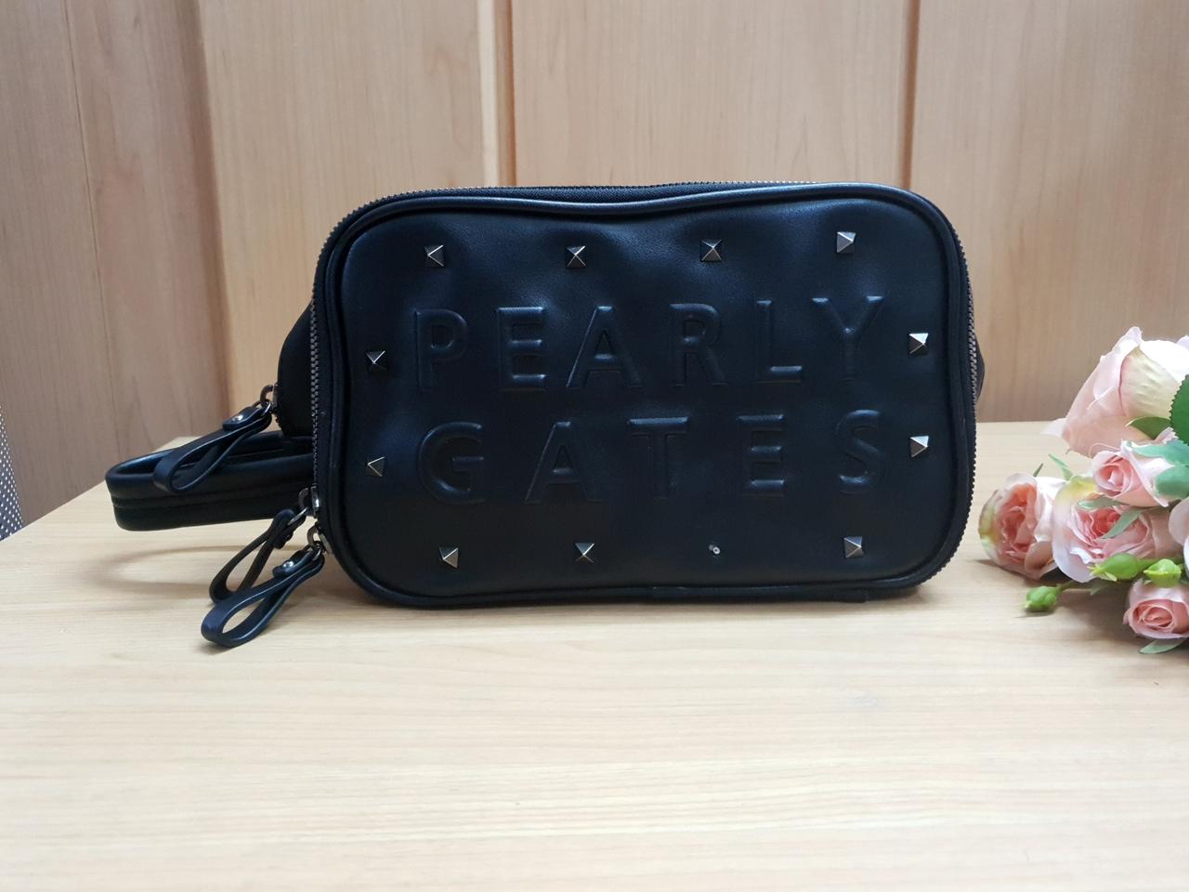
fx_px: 893
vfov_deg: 53.1
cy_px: 446
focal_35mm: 26
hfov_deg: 67.3
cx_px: 594
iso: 400
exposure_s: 1/60
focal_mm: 4.32
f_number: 1.5
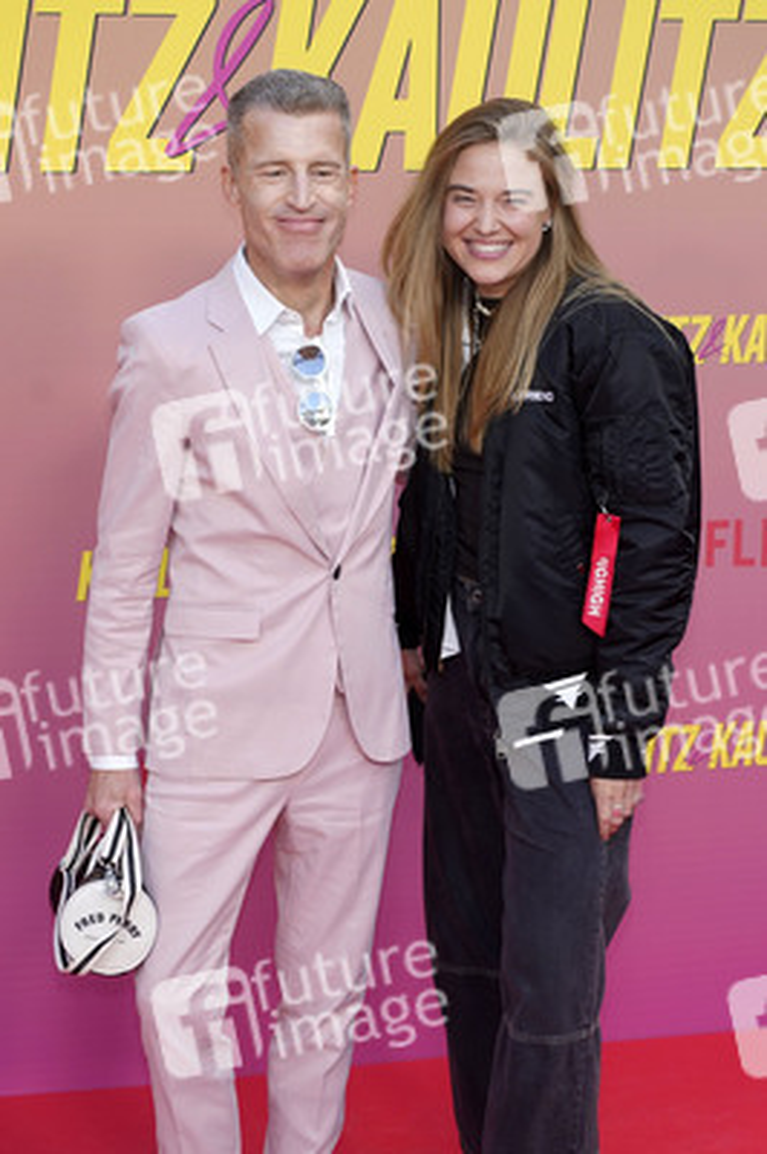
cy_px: 577
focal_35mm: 58
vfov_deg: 34.5
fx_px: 1857
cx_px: 384
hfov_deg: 23.3
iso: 640
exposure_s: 1/160
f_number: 5.6
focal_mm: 58
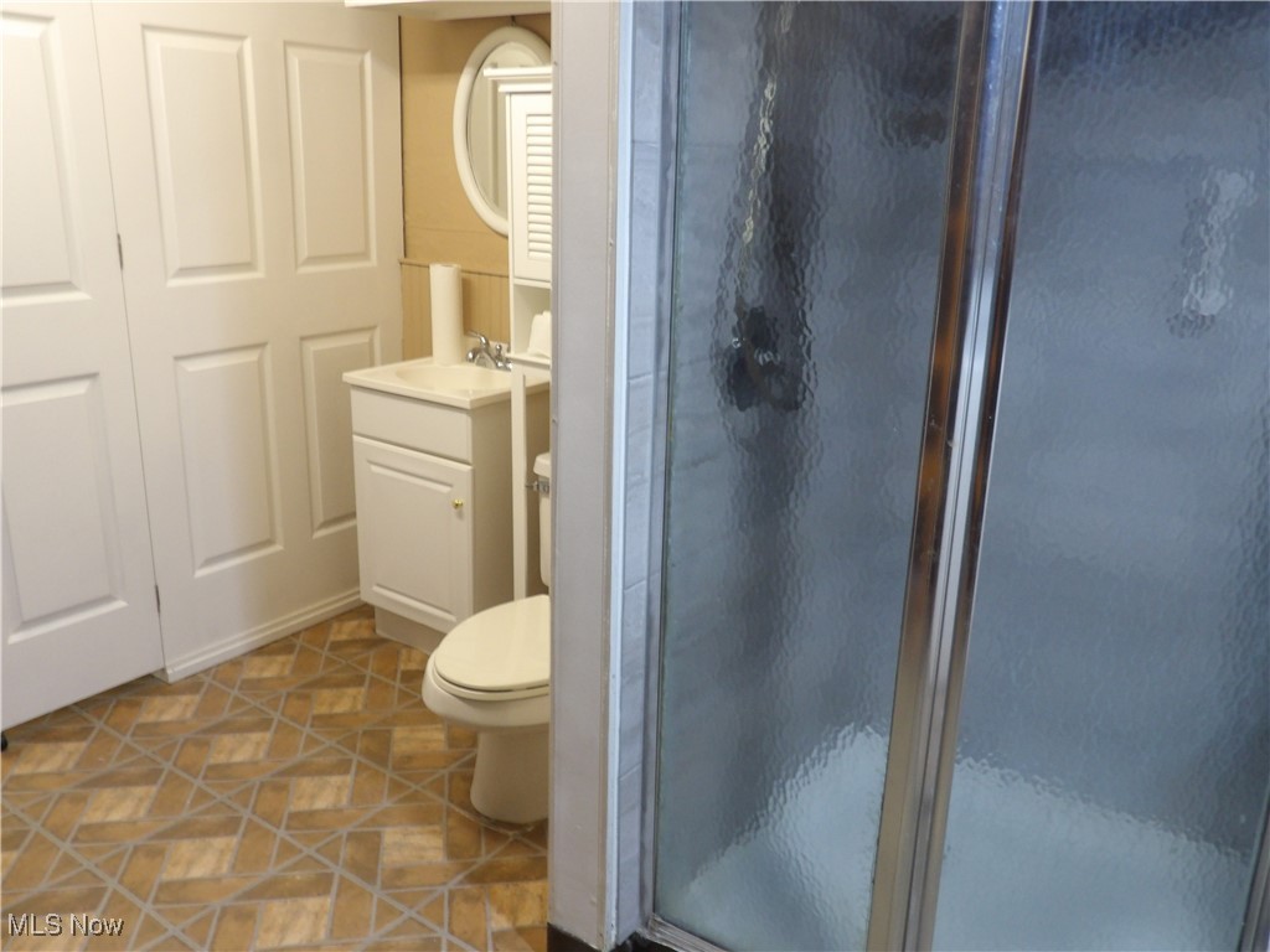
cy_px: 476
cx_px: 635
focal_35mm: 28
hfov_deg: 63.4
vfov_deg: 49.7
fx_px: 1027
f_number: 3.4
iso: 224
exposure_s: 1/17
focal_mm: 5
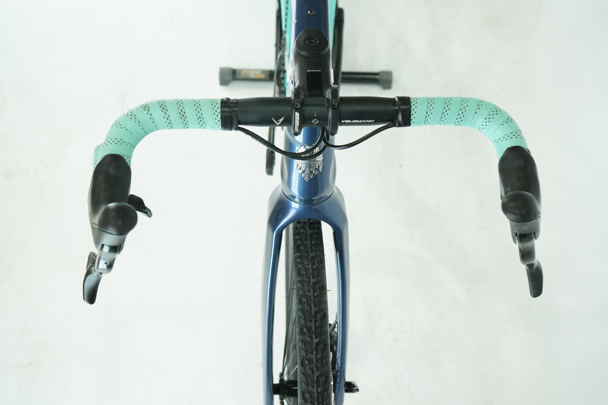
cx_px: 304
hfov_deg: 41.1
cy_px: 202
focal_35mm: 48
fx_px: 811
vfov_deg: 28.1
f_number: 5.6
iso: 1600
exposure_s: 1/200
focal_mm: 48
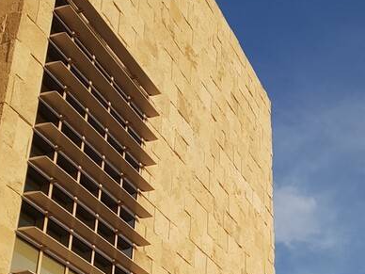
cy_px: 282
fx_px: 601
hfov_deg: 33.1
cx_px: 274
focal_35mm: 57
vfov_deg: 24.4
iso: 40
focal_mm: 4.2
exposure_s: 1/1436
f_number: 1.7
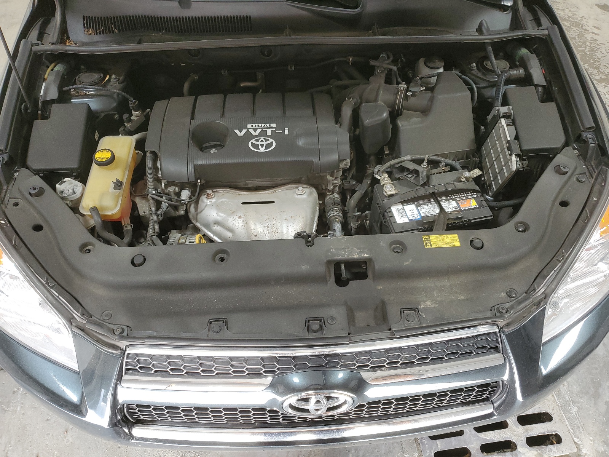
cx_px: 304
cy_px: 228
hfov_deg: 67.3
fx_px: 457
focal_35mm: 26
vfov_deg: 53.1
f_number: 1.5
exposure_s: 1/60.2
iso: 110
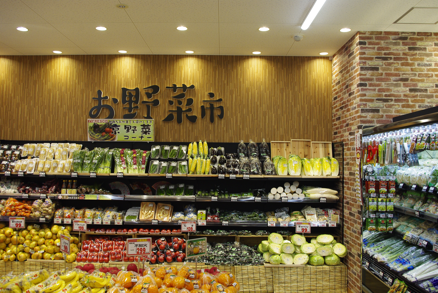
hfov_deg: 60.2
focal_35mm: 31
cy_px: 146
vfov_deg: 42.4
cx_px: 219
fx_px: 378
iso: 200
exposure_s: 1/30
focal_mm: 21.25
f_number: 5.6
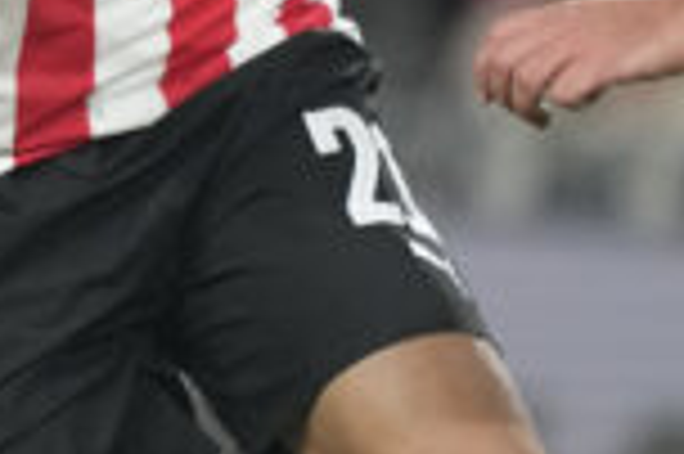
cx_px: 576
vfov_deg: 0.6
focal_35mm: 2182
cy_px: 200
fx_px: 41413
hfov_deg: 0.9
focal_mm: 400
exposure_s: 1/1600
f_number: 2.8
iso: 2500
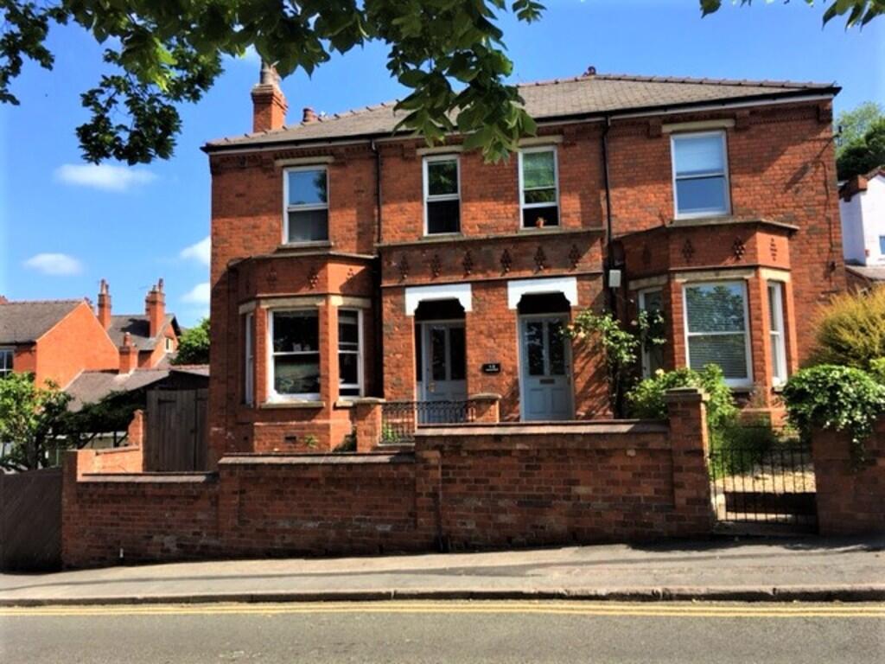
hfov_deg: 61.7
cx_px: 442
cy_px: 332
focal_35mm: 29
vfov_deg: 48.2
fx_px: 741
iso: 25
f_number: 2.2
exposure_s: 1/746
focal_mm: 4.15
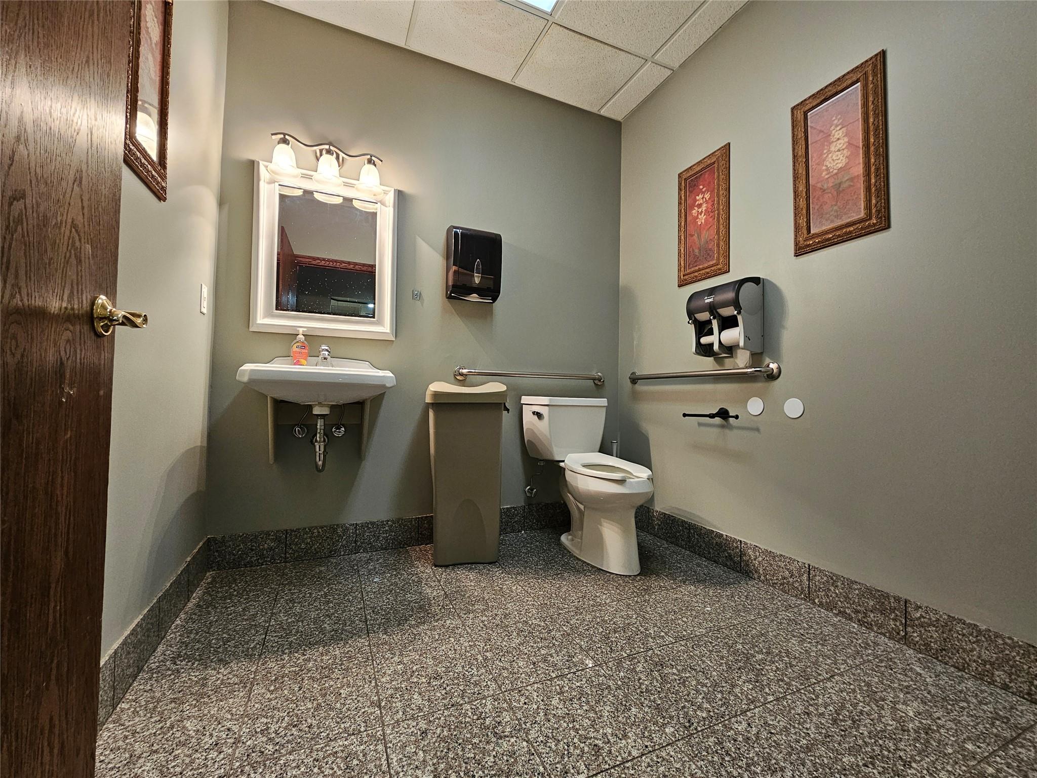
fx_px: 389
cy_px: 389
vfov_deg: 89.9
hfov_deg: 106.2
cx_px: 518
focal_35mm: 13
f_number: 2.2
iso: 250
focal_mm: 2.2
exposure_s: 1/60
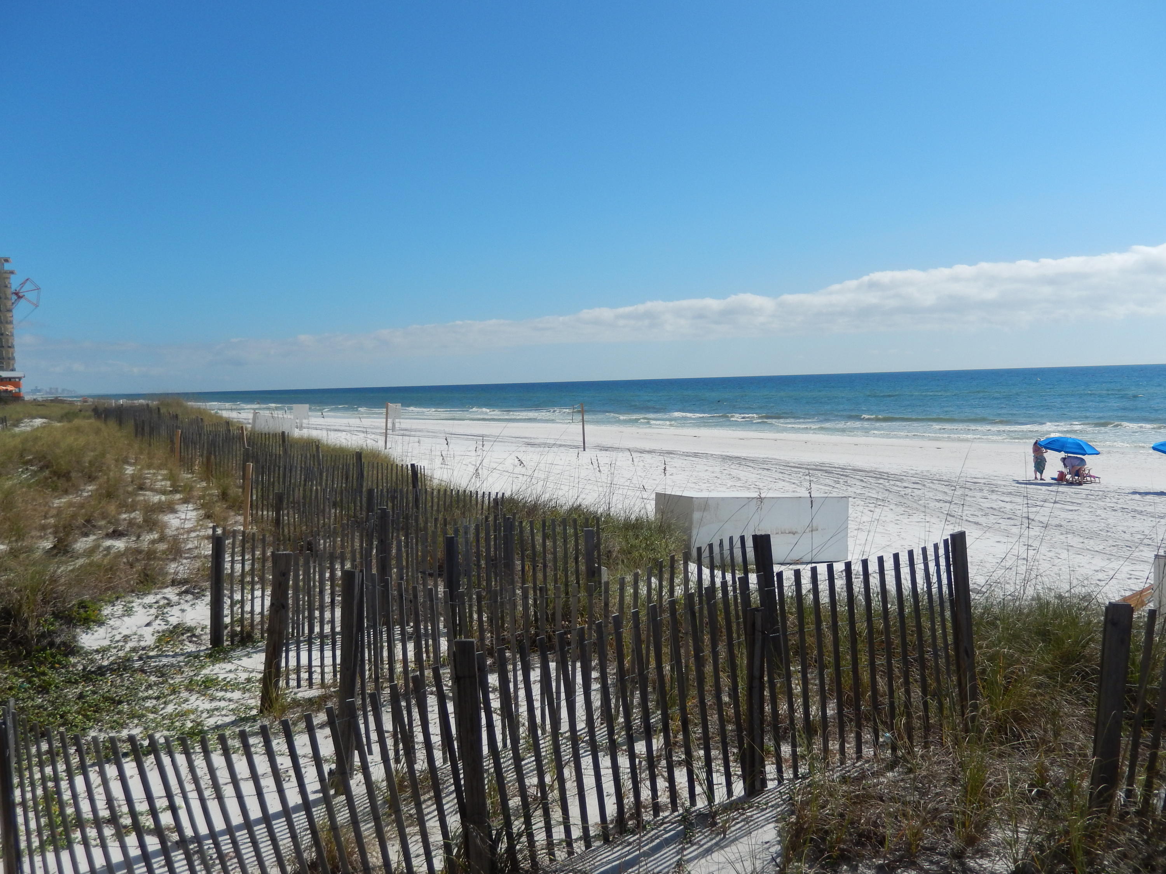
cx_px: 583
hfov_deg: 56.8
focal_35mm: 32
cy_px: 437
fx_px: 1078
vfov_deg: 44.2
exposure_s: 1/640
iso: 125
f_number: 7.6
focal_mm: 5.7
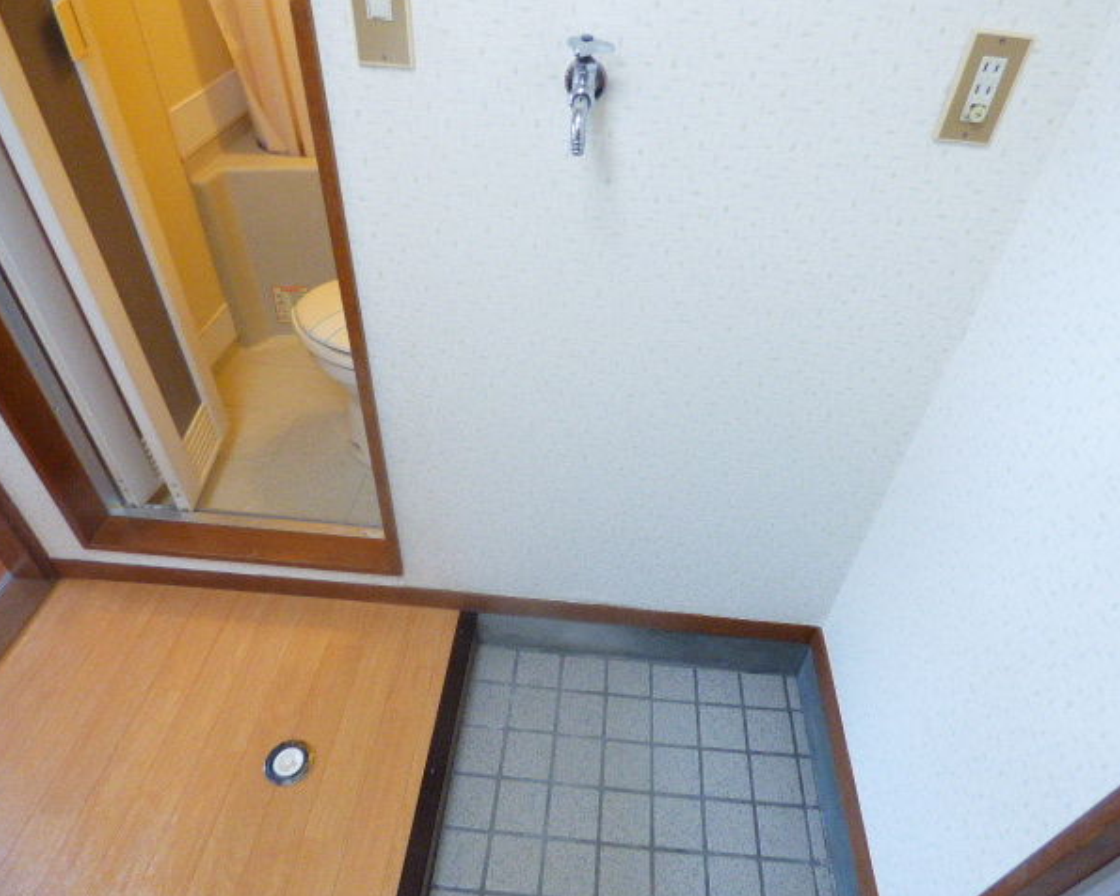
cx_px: 578
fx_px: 696
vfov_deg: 65.5
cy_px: 448
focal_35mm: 21
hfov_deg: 77.6
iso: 400
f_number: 2.8
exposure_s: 1/30
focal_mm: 3.58
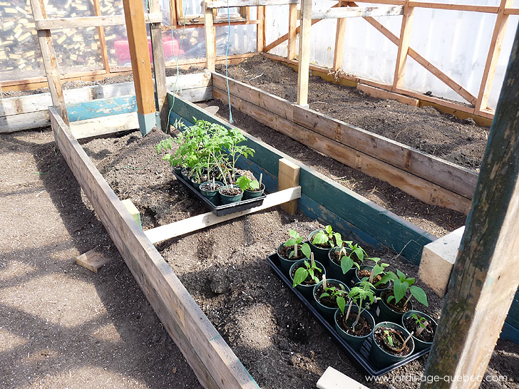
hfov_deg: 65.3
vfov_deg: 51.4
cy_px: 194
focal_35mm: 27
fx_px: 405
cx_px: 260
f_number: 4
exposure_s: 1/160
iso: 100
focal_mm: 4.8
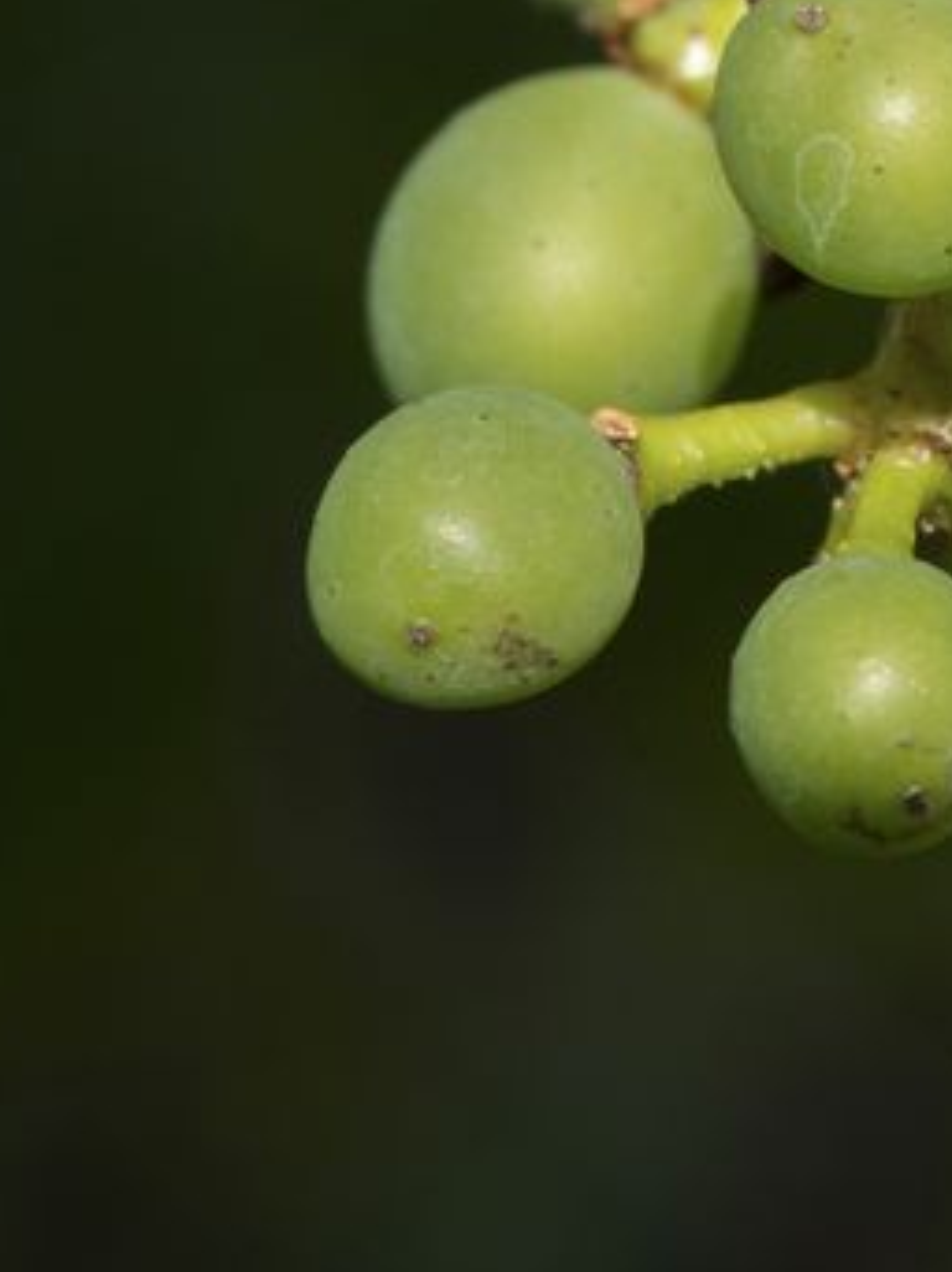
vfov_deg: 5.2
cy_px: -859
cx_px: 1250
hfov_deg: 3.9
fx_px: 13878
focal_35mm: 378
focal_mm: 105
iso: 360
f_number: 16
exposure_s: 1/125
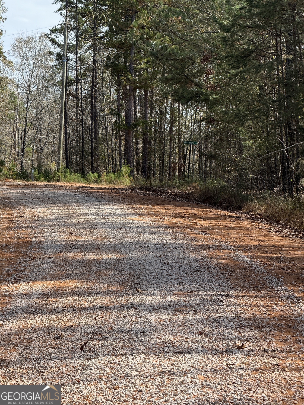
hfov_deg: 12.3
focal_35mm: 120
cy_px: 202
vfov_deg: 16.4
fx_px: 1405
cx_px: 152
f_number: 2.8
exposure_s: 1/414
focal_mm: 15.66
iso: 50
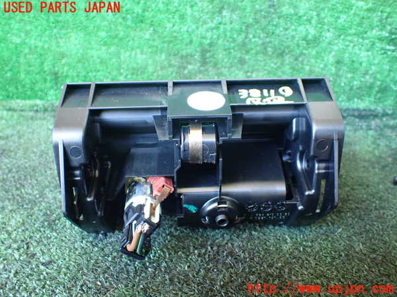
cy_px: 148
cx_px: 198
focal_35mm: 30
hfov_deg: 60.0
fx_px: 344
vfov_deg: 46.8
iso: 800
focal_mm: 5.4
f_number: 2.3
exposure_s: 1/30
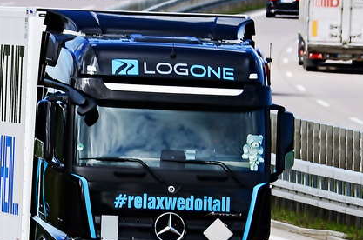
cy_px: 176
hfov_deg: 2.4
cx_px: 135
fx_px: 8692
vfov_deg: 1.6
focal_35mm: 864
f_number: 10
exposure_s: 1/320
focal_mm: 300
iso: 200
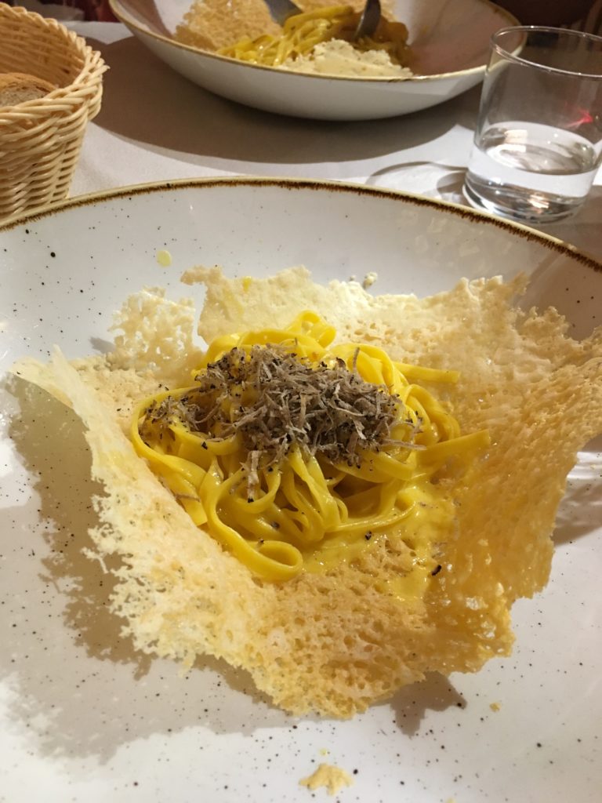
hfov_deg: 48.2
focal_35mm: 29
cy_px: 402
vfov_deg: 61.7
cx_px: 301
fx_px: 672
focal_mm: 4.15
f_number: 2.2
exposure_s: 1/33
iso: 200
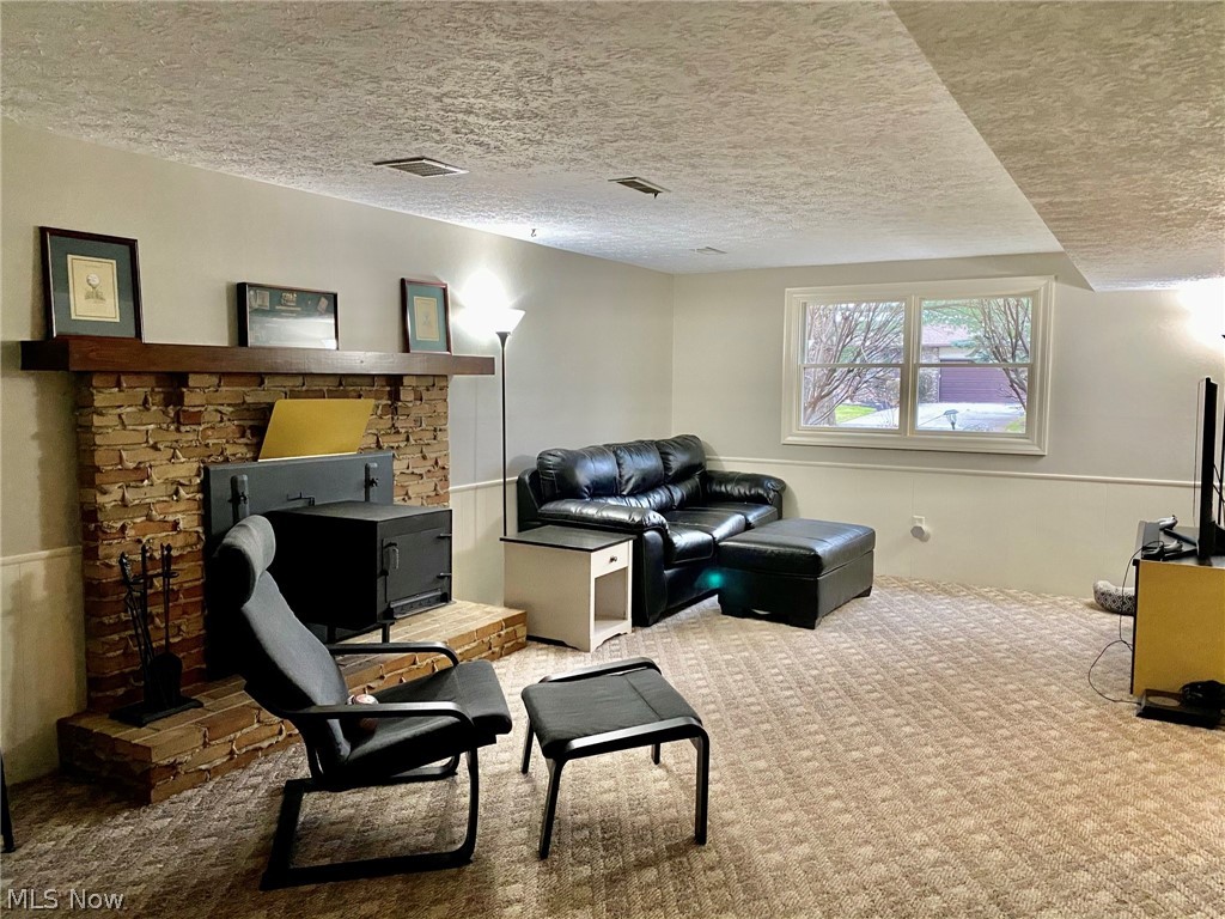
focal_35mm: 26
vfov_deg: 53.1
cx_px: 612
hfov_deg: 67.3
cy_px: 460
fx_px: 920
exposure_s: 1/40
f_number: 1.8
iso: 500
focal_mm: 4.25
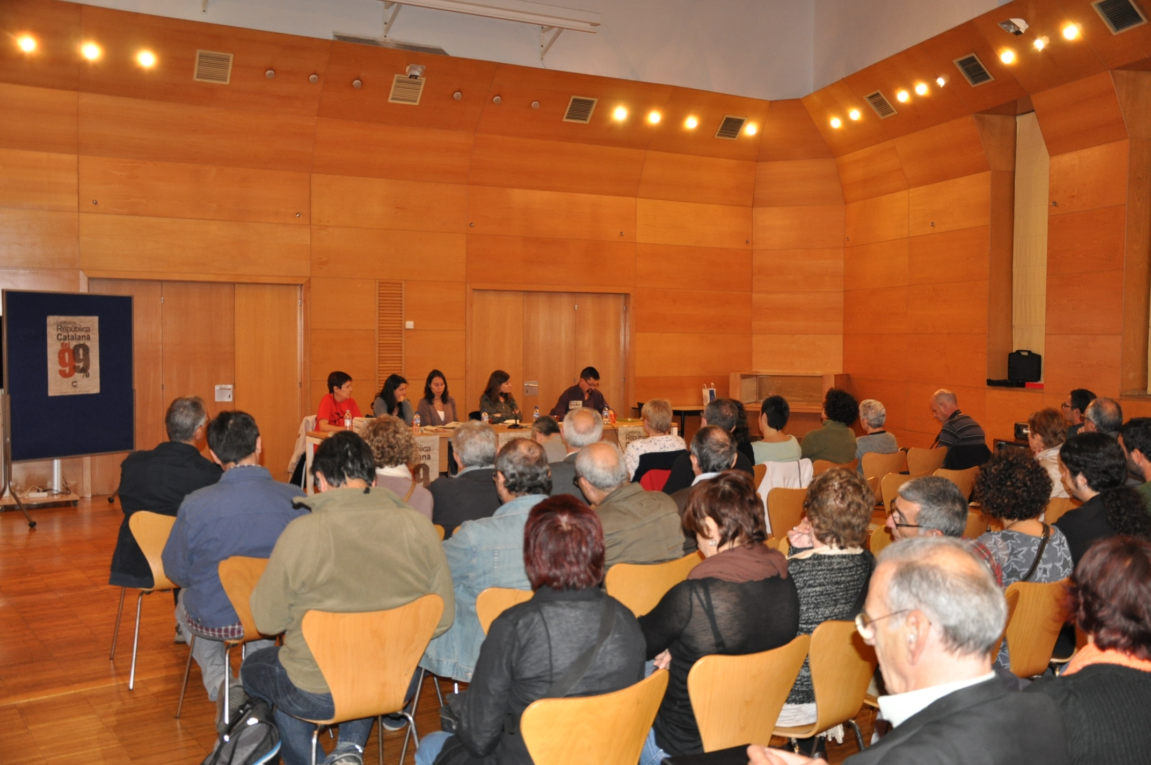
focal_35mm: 33
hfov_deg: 57.3
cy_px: 382
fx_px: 1054
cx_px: 576
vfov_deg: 39.9
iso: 800
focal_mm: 22
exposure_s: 1/60
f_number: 3.8
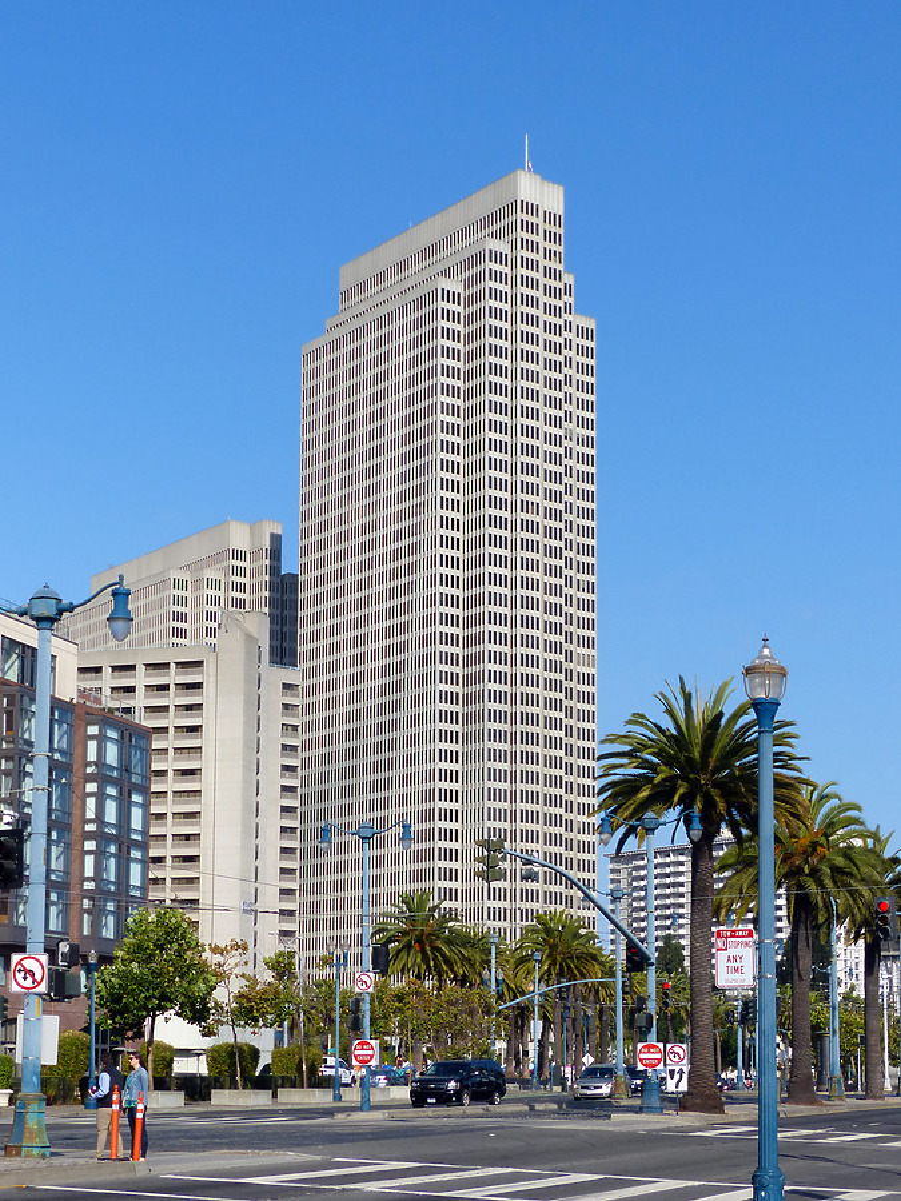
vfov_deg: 32.7
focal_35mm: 59
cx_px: 450
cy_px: 600
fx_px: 2048
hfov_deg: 24.8
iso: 100
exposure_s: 1/1600
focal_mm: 10.5
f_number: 4
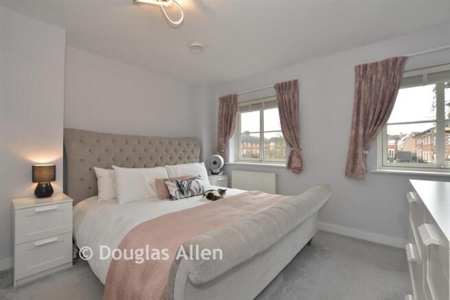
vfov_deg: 77.4
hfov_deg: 100.4
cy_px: 150
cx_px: 225
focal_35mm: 15
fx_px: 188
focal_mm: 10
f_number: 8
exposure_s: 1/10
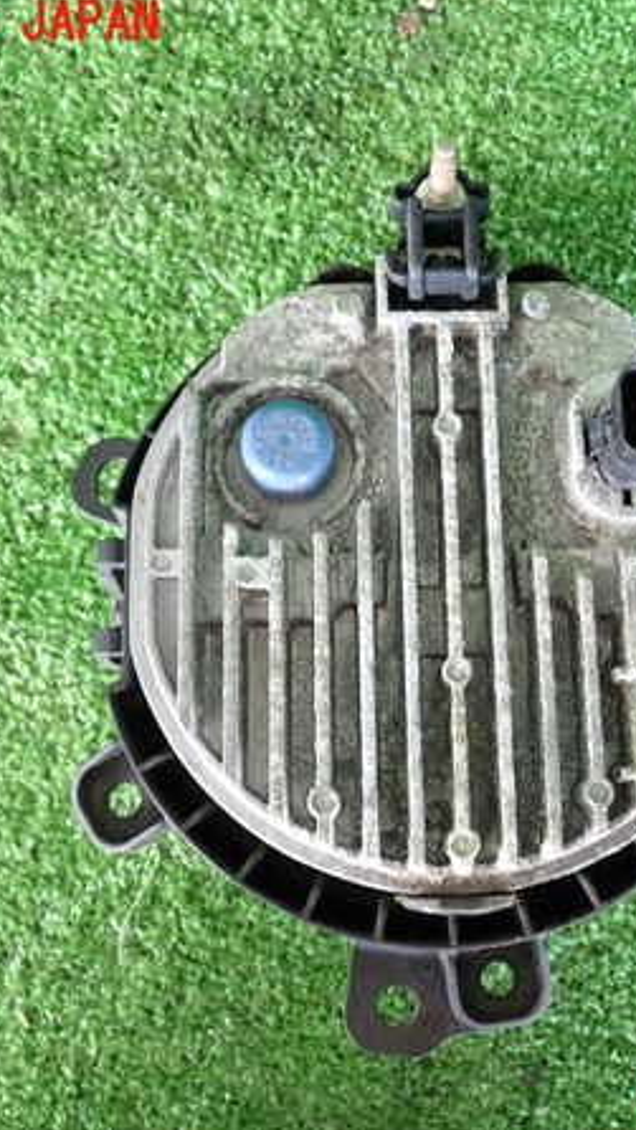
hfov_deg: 28.7
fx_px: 1229
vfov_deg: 49.4
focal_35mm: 41
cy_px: 562
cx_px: 459
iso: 200
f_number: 2.2
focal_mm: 5.05
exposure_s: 1/40
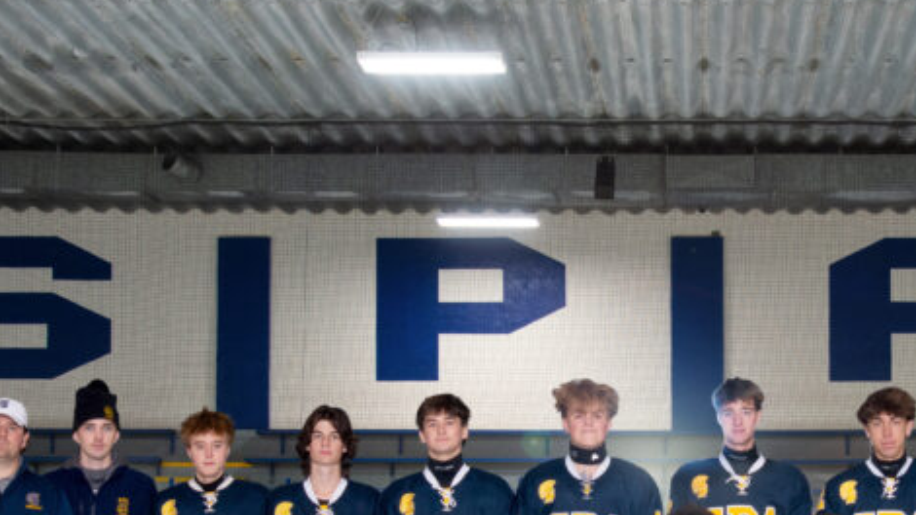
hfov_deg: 26.1
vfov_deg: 14.9
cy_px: 501
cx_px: 727
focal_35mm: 80
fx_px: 1942
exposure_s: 1/50
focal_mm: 35
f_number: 6.3
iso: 1250
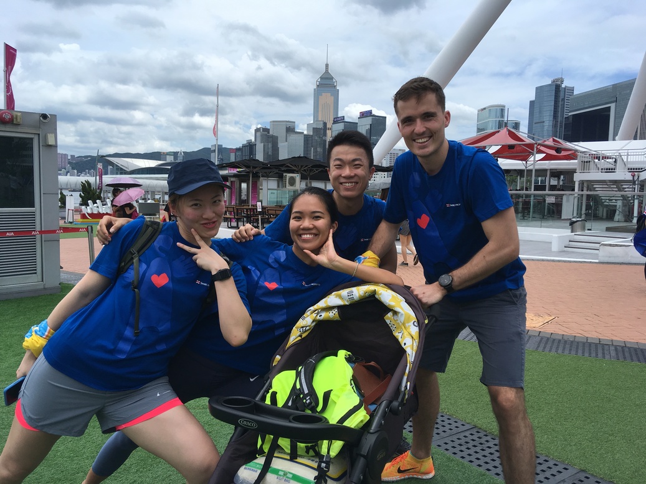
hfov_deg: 61.7
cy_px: 242
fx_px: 541
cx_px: 323
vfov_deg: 48.2
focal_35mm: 29
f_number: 2.2
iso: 25
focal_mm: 4.15
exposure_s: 1/1748
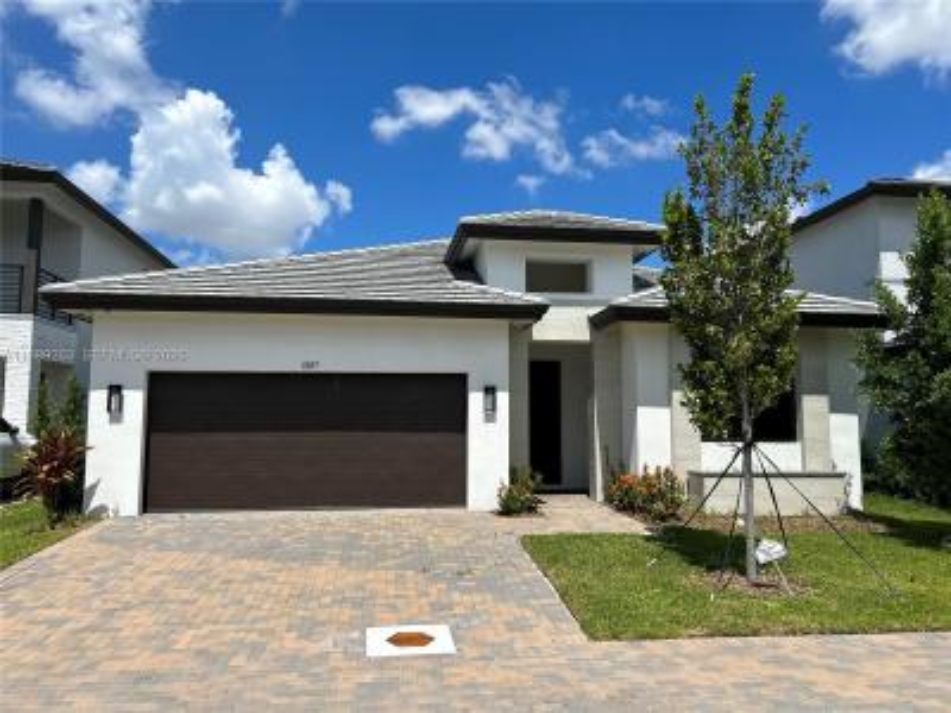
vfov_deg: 53.1
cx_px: 476
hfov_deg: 67.3
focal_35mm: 26
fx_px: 714
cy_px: 356
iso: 50
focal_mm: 5.7
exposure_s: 1/6579
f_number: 1.5
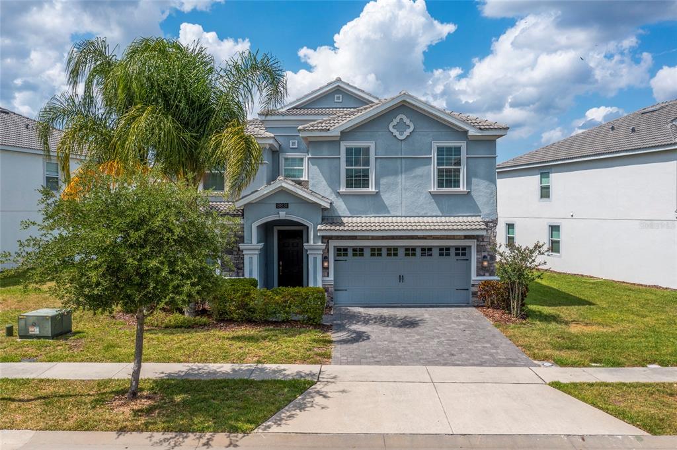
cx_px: 338
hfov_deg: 65.5
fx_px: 526
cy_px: 225
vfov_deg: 46.3
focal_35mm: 28
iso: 100
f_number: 5
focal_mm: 10.26
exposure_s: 1/240
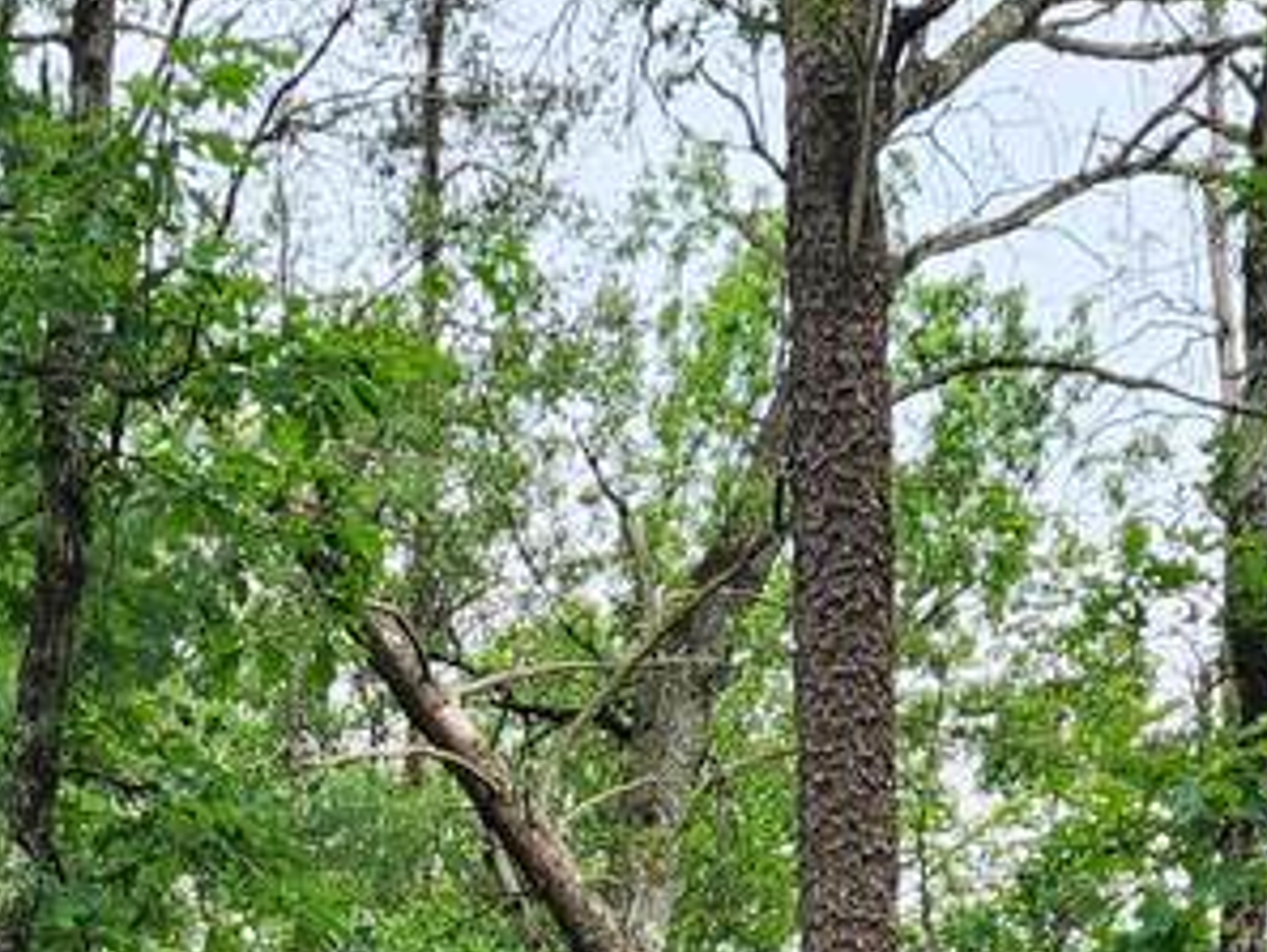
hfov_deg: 19.7
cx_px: 375
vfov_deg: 12.7
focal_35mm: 99
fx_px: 3625
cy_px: 2019
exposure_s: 1/180
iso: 25
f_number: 1.8
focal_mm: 5.4
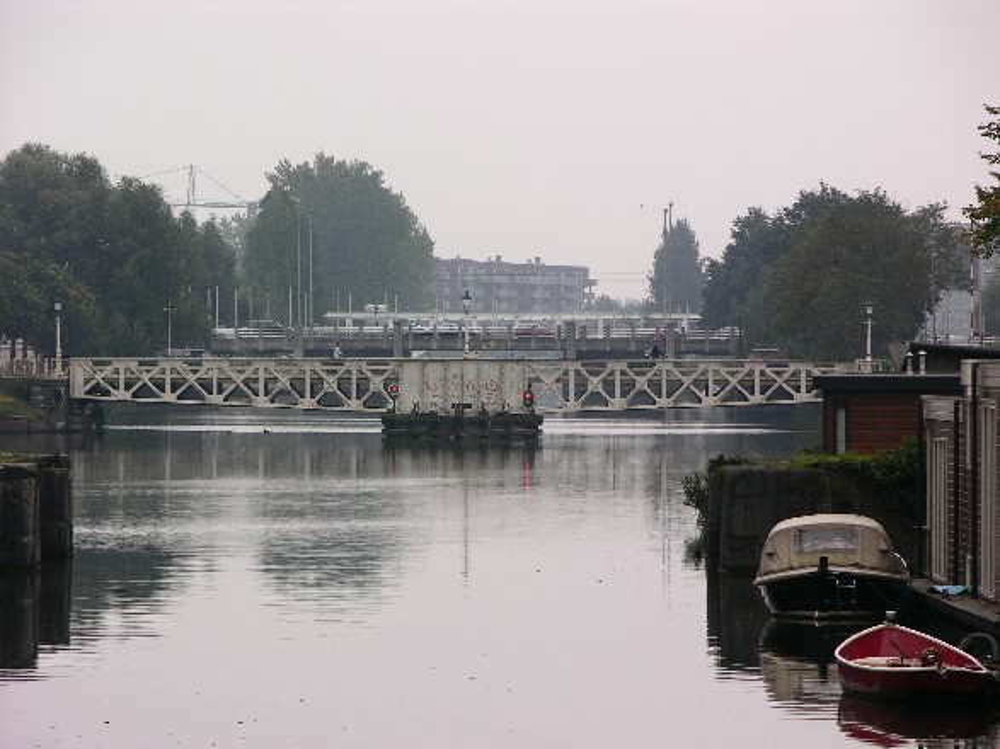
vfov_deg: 5.3
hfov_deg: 7.1
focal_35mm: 280
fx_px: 8087
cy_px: 374
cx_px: 500
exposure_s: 1/156
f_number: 5.9
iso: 50
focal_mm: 71.2
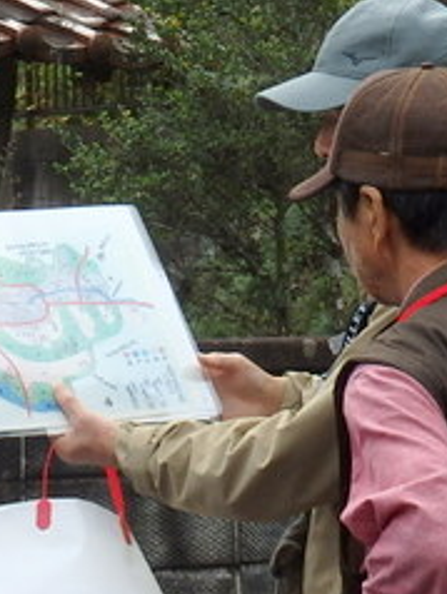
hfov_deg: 6.9
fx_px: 3695
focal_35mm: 215
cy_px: 337
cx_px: -17
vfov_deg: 9.2
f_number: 4.6
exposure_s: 1/320
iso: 200
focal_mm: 14.4
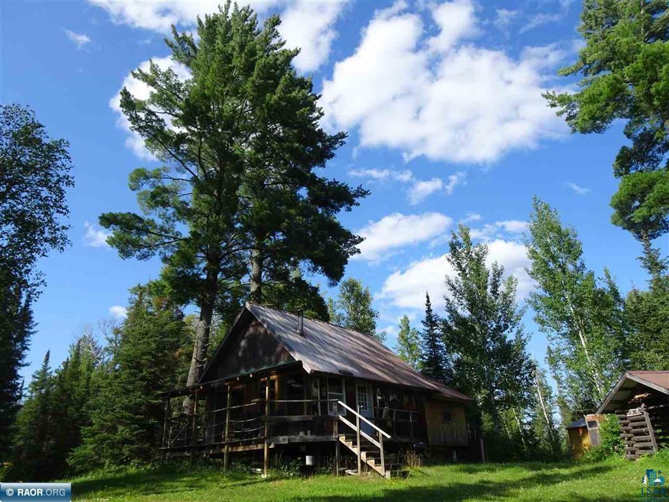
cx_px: 334
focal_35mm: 24
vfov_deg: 56.8
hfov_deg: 71.6
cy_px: 251
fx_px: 464
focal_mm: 4.1
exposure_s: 1/640
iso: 80
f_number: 3.5
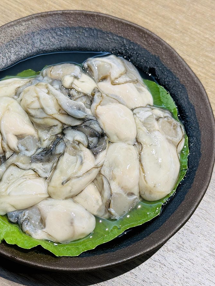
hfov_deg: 22.5
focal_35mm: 65
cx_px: 74
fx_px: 538
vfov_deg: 29.8
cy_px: 145
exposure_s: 1/76
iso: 80
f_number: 1.78
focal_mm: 6.86
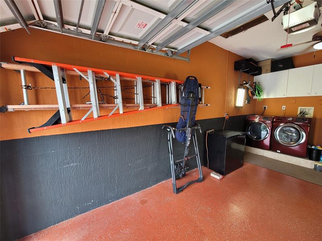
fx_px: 121
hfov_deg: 106.2
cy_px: 120
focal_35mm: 13
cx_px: 161
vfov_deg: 89.9
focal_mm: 2.2
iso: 80
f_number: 2.2
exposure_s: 1/60
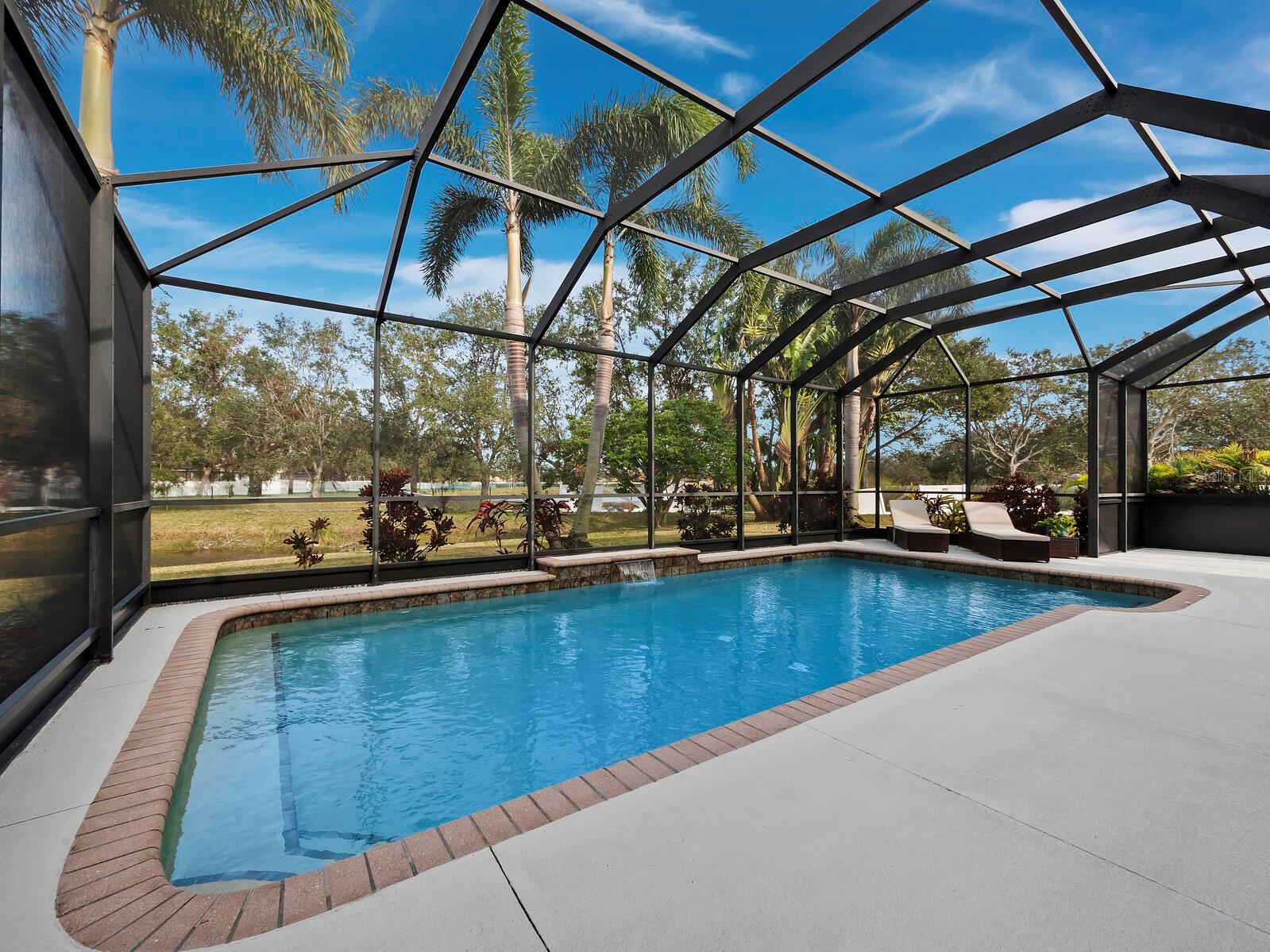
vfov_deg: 85.7
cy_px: 476
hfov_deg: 102.1
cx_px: 635
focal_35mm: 14
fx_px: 514
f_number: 11
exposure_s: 1/125
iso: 400
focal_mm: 7
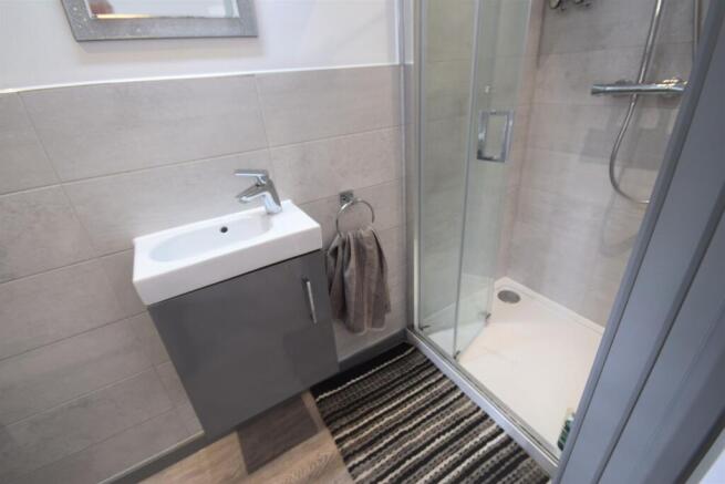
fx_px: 302
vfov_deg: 77.4
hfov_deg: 100.4
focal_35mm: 15
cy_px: 242
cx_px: 362
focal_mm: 10
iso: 400
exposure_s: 1/25
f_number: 5.6
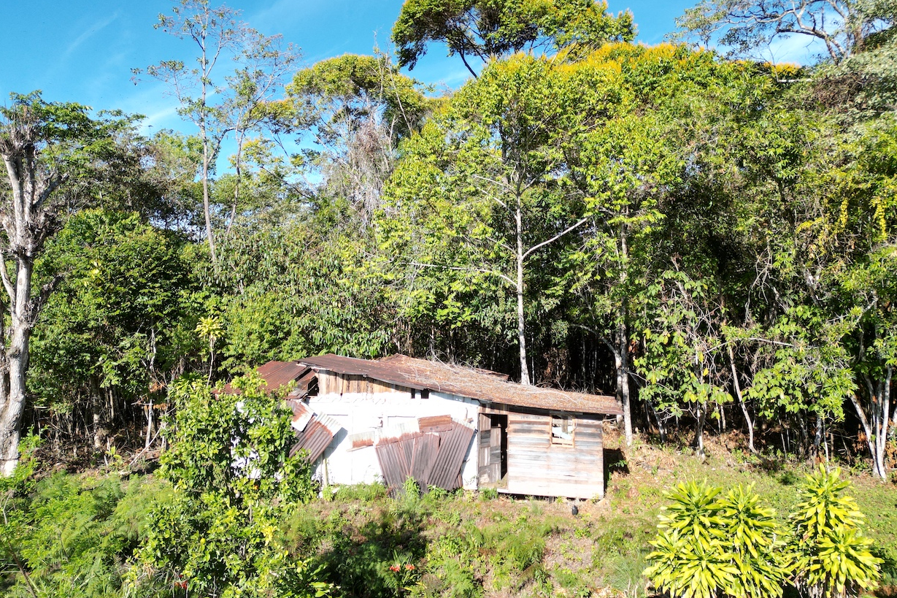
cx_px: 450
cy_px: 320
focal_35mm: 26
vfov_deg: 49.5
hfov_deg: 69.4
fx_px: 648
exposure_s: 1/1600
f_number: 1.7
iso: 120
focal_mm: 6.72
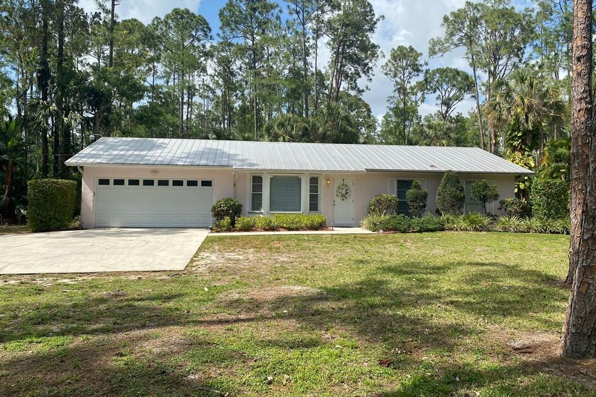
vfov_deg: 46.3
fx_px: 463
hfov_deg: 65.5
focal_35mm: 28
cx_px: 301
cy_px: 181
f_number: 1.8
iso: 32
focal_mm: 4.25
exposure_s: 1/2513
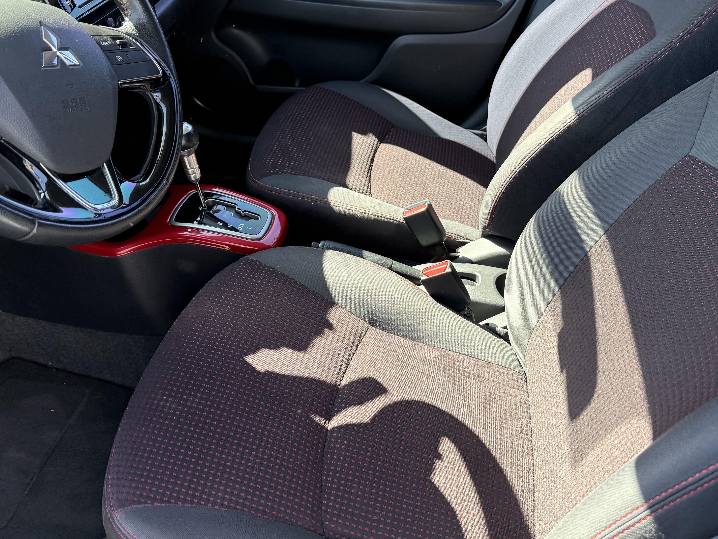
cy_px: 226
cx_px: 353
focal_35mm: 32
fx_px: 664
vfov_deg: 44.0
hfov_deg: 56.8
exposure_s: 1/243
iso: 125
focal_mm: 6.76
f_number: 1.78
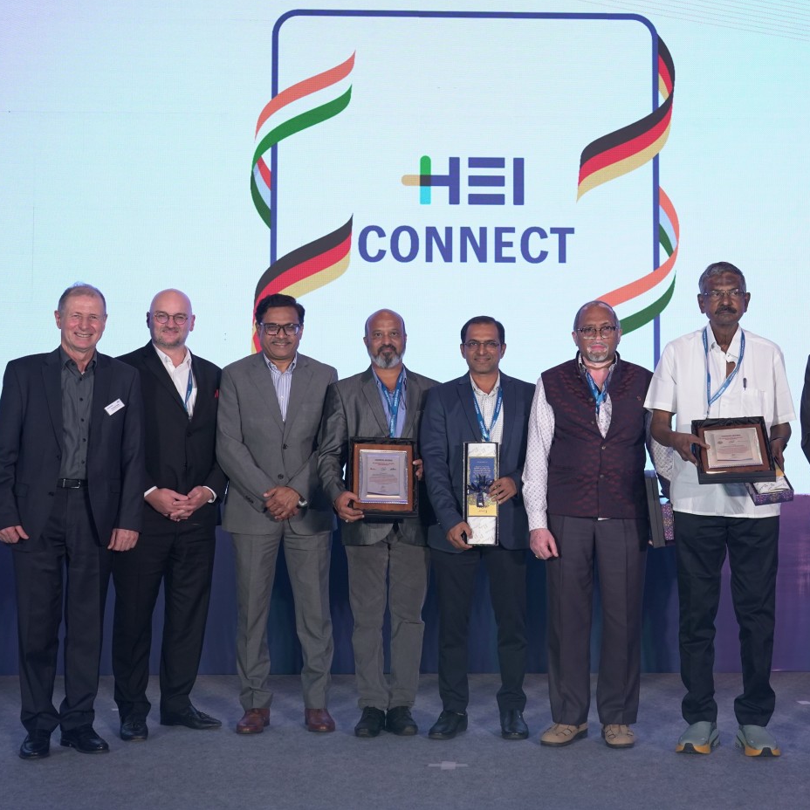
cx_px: 518
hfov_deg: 33.8
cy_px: 403
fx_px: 1324
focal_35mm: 50
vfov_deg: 34.0
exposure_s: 1/160
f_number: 6.3
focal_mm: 39
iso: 1600
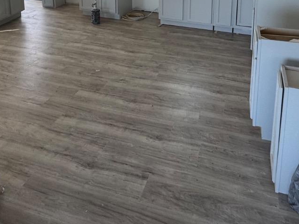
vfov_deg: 35.9
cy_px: -28
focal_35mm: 33
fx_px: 285
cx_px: 175
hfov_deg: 55.0
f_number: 2.2
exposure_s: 1/99
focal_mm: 2.22
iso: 80
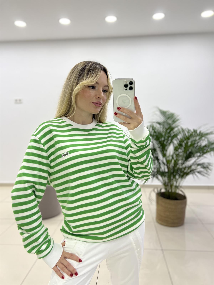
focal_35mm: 26
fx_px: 214
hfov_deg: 53.1
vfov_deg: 67.3
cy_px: 142
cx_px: 107
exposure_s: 1/100
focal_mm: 5.7
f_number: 1.5
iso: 100
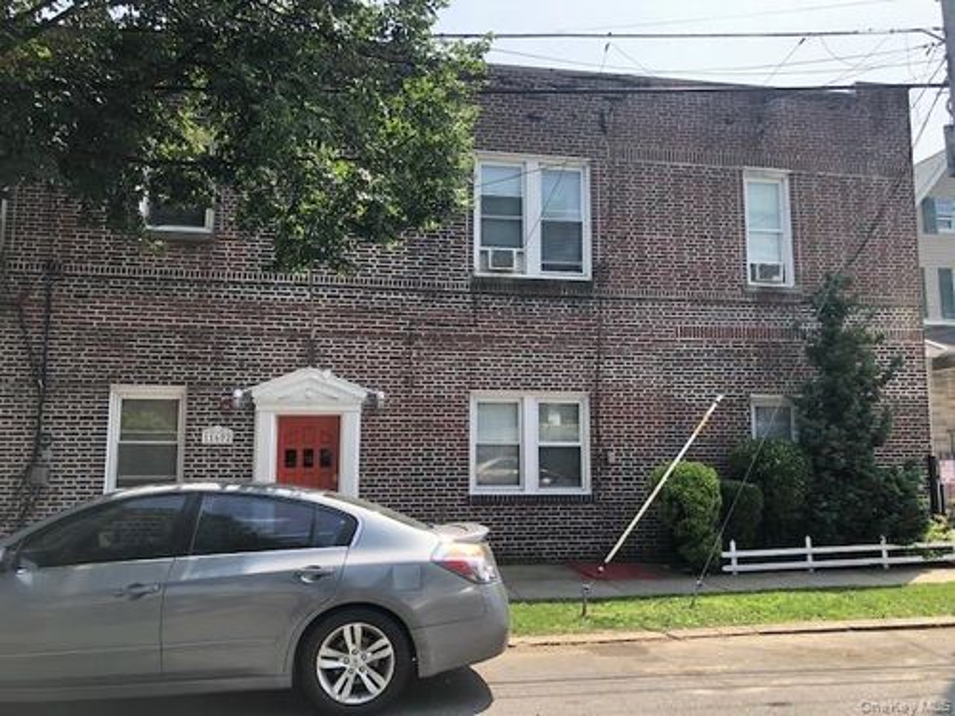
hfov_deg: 63.4
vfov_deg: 49.7
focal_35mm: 28
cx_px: 478
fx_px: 772
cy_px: 358
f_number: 1.8
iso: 20
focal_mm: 3.99
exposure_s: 1/510
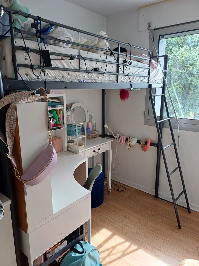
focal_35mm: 25
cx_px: 100
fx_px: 192
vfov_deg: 69.4
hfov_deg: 54.9
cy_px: 133
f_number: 1.8
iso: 50
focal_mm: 4.65
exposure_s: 1/100
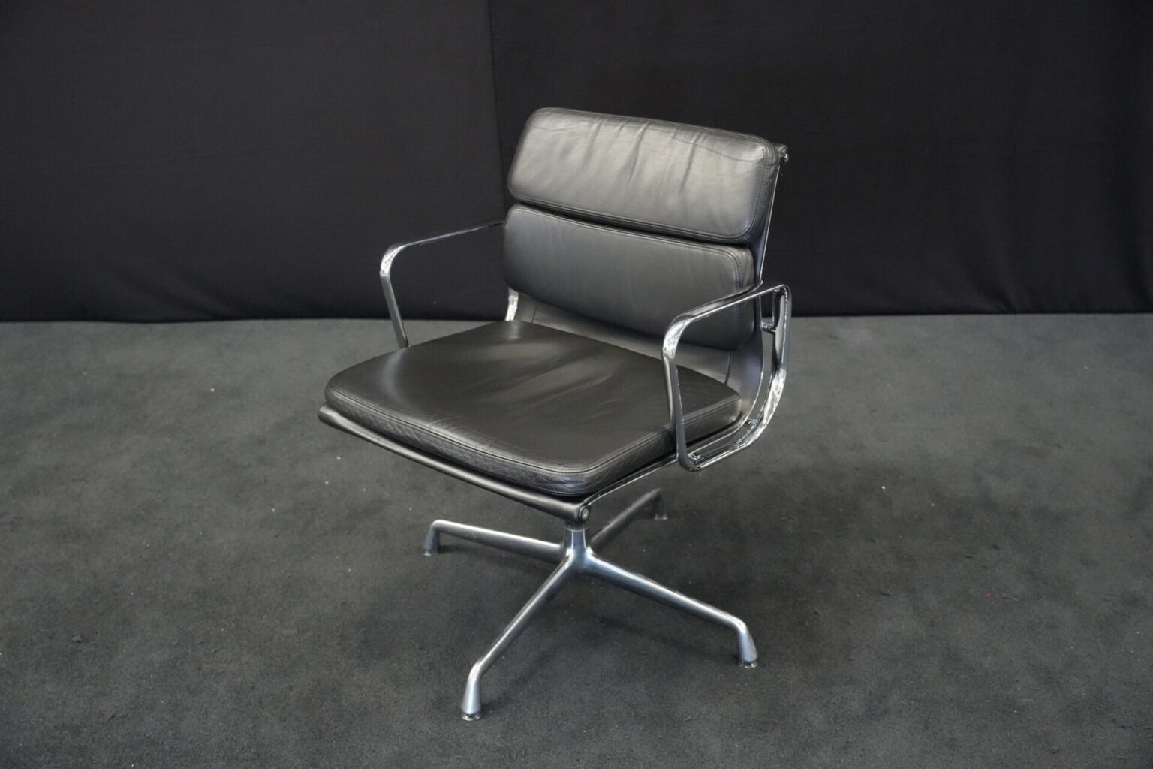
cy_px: 384
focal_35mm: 34
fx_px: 1089
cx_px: 576
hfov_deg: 55.8
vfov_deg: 38.9
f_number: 4
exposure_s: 1/160
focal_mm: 34
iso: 12800
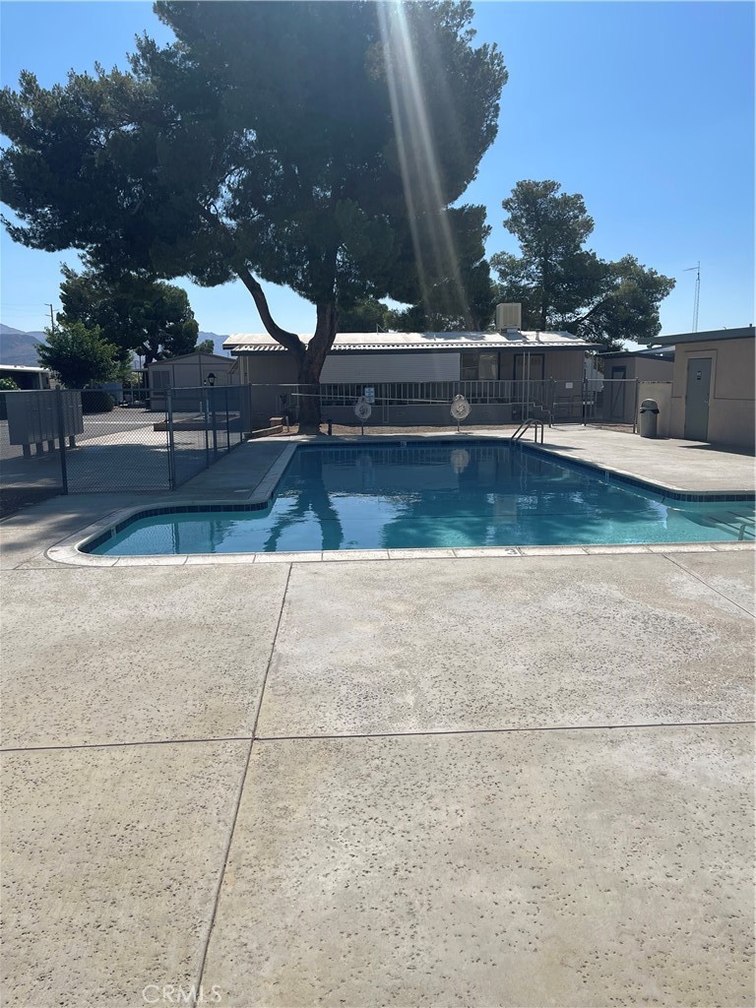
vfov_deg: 69.4
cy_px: 504
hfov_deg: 54.9
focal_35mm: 25
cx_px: 378
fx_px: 728
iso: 32
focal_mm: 5.1
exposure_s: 1/7407
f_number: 1.6
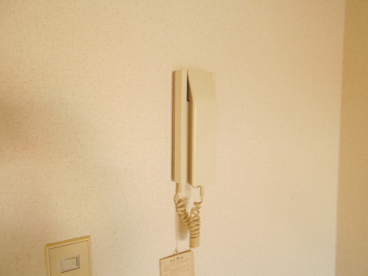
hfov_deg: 67.3
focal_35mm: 26
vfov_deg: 53.1
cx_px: 184
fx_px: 276
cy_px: 138
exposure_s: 1/30
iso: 400
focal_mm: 4.6
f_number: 3.2
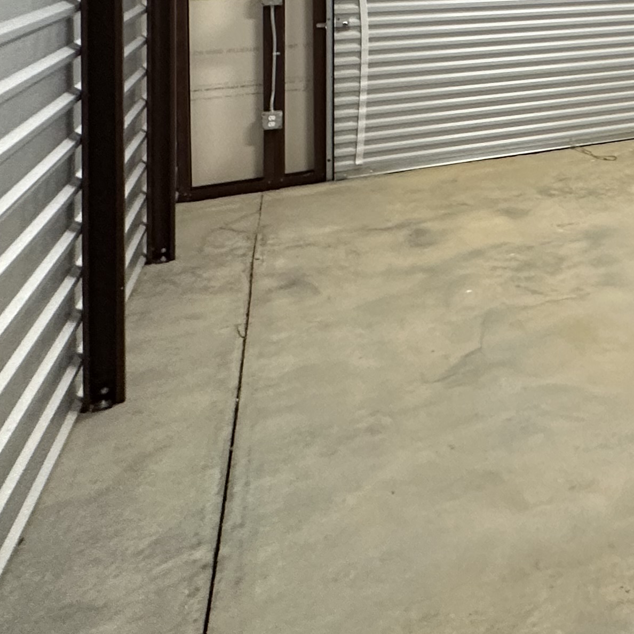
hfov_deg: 28.2
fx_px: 870
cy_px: -74
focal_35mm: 42
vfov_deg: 34.3
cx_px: 926
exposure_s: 1/60
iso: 320
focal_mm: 2.22
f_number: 2.2
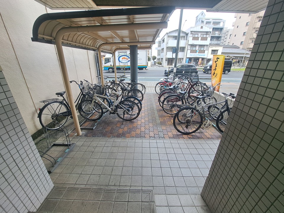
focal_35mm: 13
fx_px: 107
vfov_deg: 89.9
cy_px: 106
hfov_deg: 106.2
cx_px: 142
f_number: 2.2
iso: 50
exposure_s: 1/225
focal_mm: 1.74
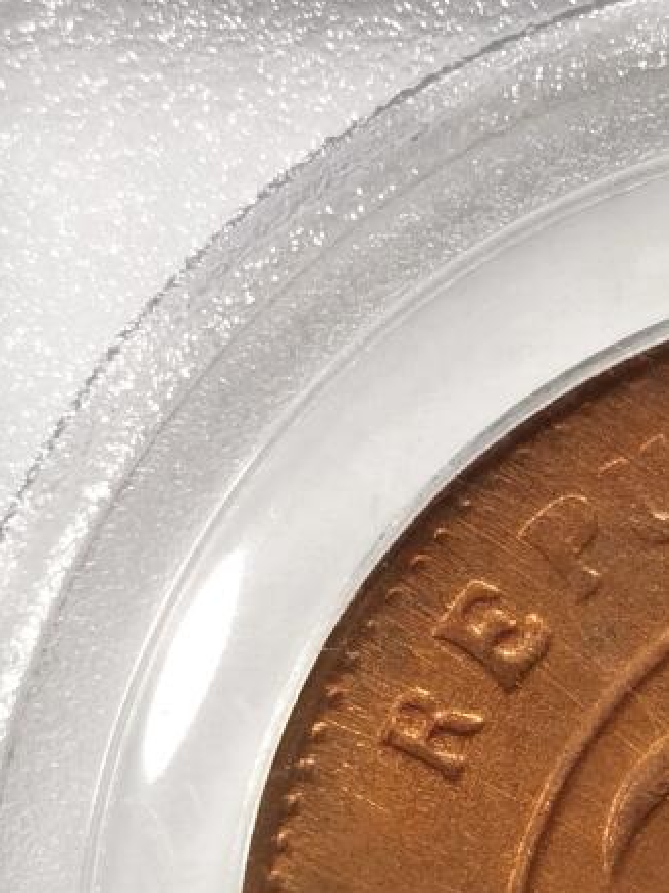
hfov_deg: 6.6
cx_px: 914
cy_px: 483
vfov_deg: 8.9
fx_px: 5726
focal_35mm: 222
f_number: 16
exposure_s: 1/100
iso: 160
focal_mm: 5.56
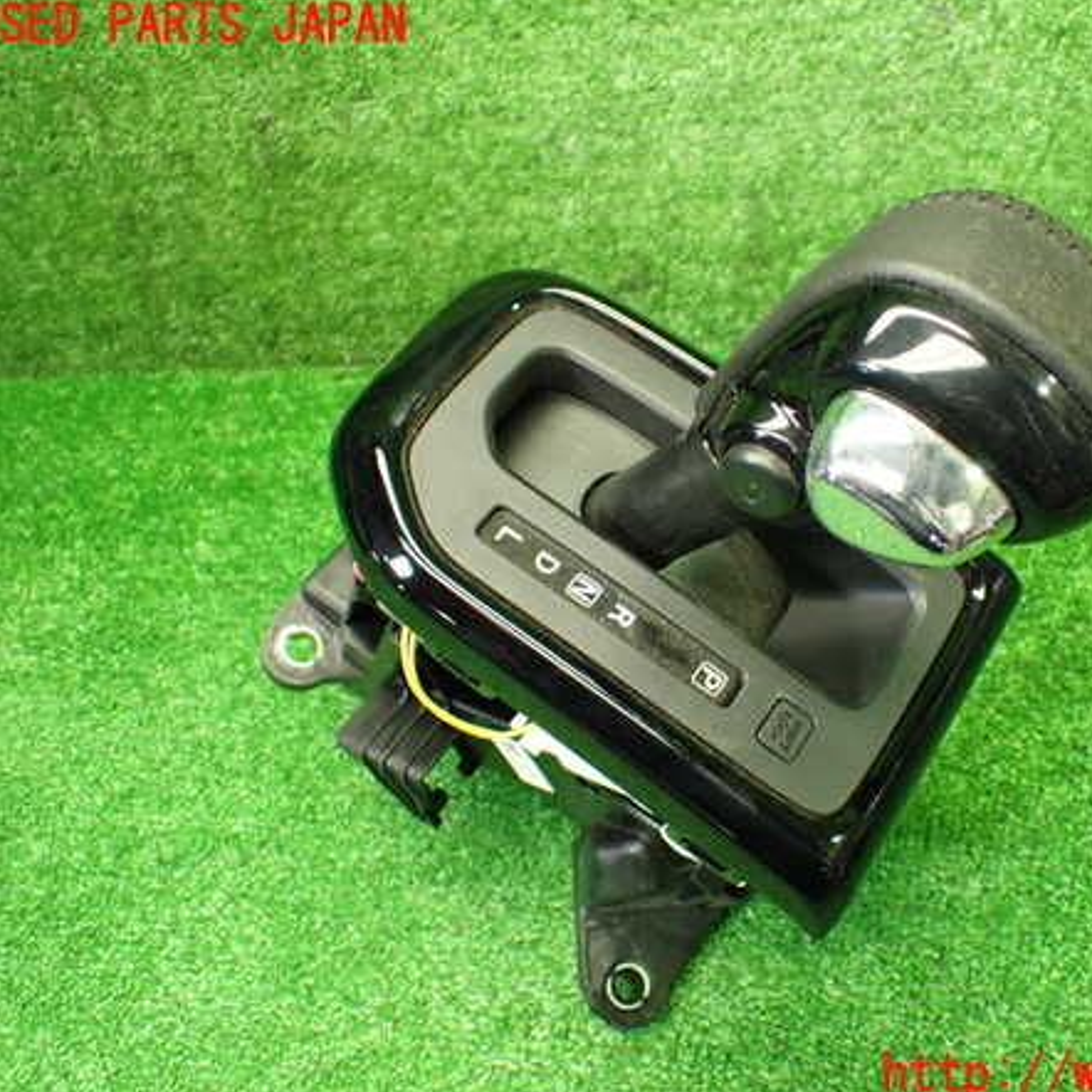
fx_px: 1285
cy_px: 551
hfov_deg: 45.6
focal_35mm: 36
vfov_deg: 46.0
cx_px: 699
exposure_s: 1/80
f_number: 2.3
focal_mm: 5.4
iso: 800
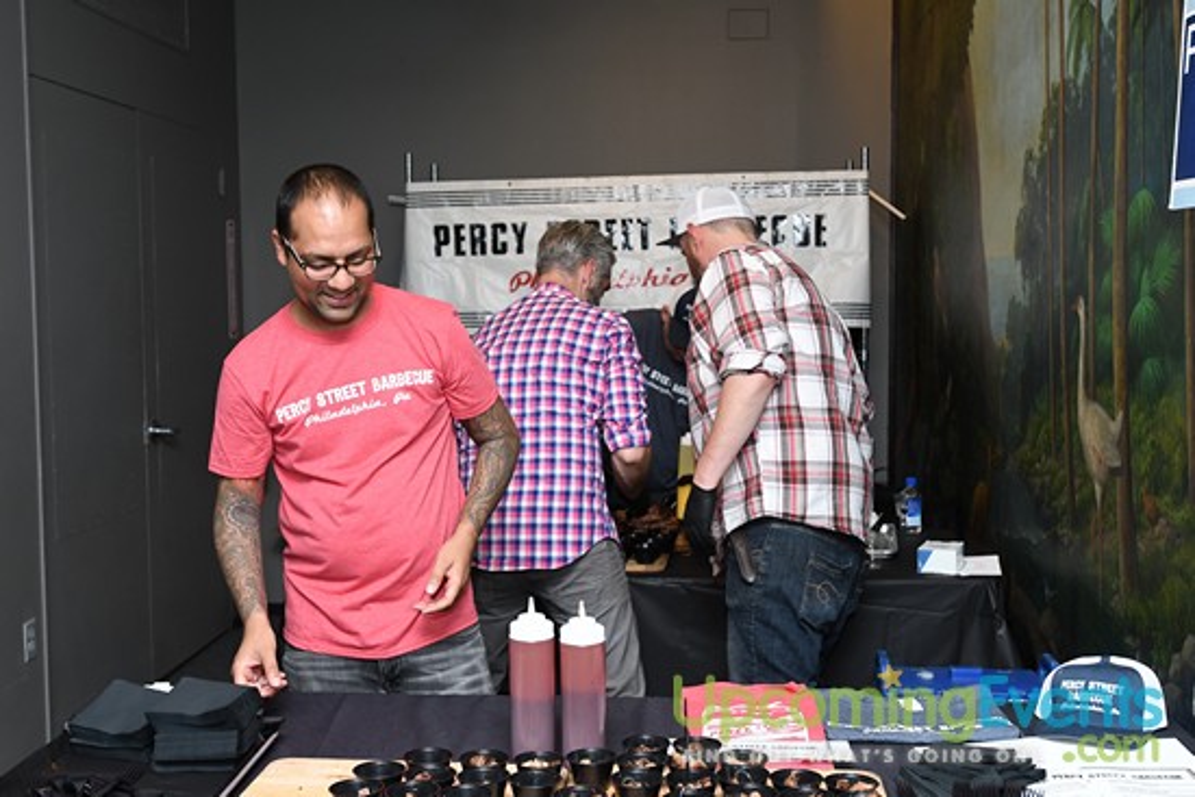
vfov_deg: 31.9
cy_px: 398
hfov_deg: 46.4
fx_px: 1394
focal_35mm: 42
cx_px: 598
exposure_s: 1/125
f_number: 4
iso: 800
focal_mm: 28
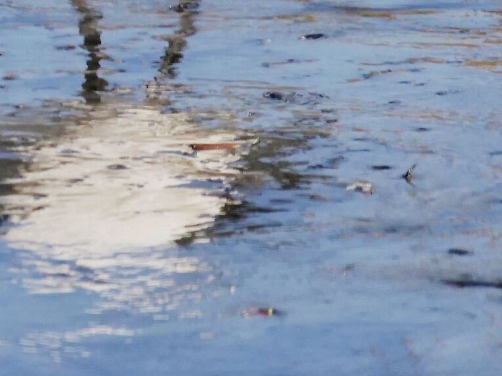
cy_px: -112
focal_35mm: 2504
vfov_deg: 0.6
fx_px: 36307
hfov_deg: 0.8
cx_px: -219
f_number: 8
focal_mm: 400
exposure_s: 1/3200
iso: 800
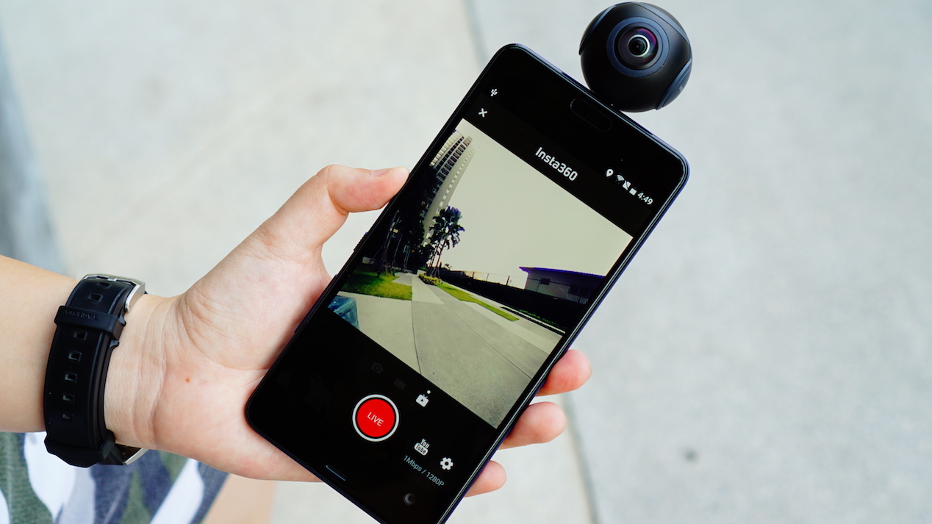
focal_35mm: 56
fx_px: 1372
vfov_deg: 21.6
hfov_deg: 37.5
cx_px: 465
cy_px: 269
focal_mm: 35
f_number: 4
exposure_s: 1/60
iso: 125
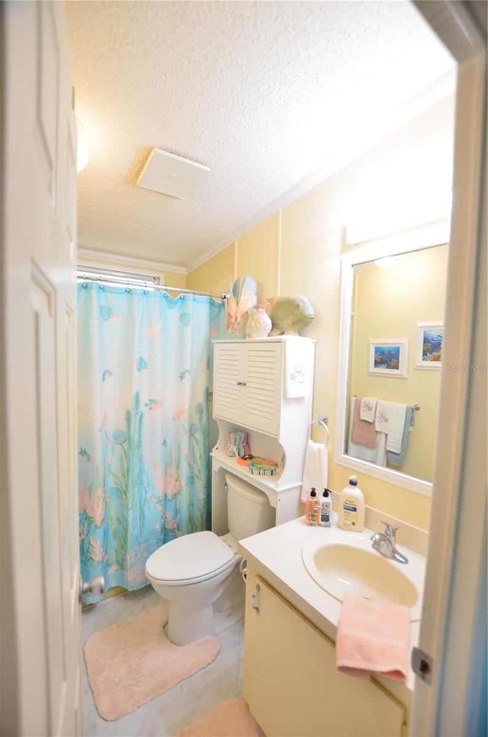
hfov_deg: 77.0
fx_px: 307
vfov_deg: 100.5
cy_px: 368
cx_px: 244
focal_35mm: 15
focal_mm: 10
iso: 200
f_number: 3.5
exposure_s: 1/30
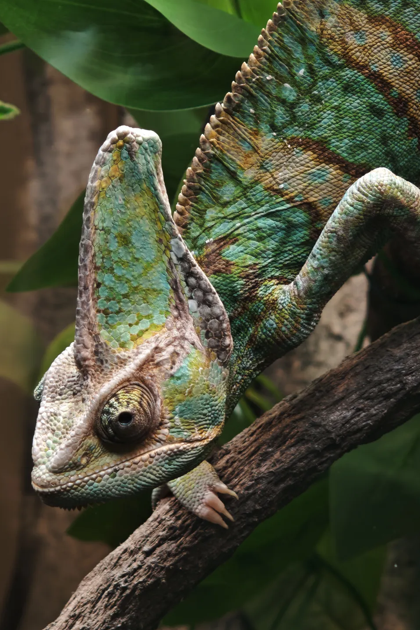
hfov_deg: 11.0
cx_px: 209
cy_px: 315
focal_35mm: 125
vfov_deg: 16.4
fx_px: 2187
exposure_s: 1/50
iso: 1000
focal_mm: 9
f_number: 2
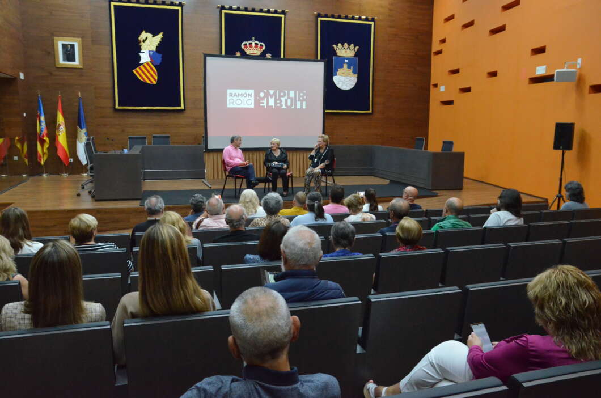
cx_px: 300
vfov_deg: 43.4
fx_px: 500
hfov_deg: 62.0
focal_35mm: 30
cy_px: 199
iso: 5000
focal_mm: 20
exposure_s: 1/100
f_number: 5.6
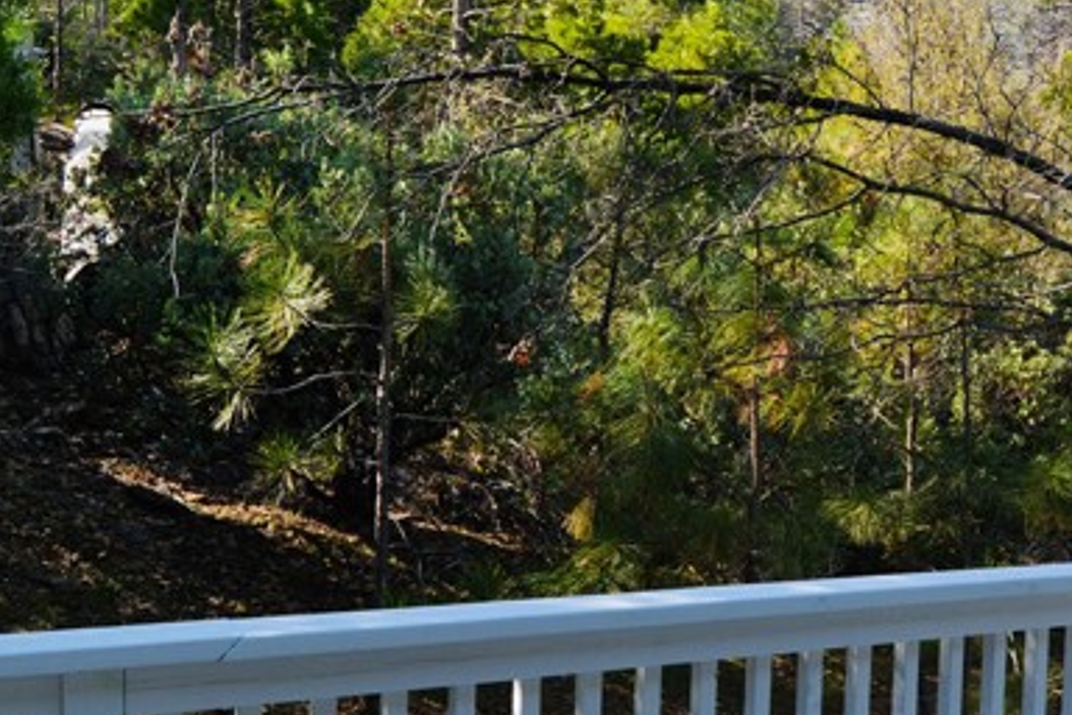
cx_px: 662
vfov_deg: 29.8
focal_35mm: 45
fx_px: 1340
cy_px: 415
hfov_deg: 43.3
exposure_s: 1/160
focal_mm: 18
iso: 400
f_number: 10
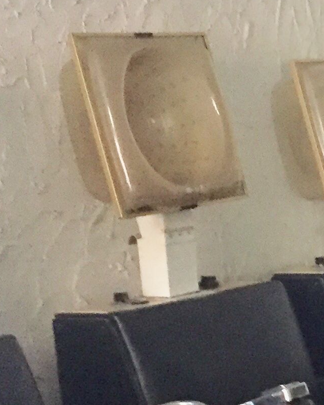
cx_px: 551
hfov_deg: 12.4
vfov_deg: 16.6
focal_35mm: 115
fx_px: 1378
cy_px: 296
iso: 250
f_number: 2.2
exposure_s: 1/20
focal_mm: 4.15
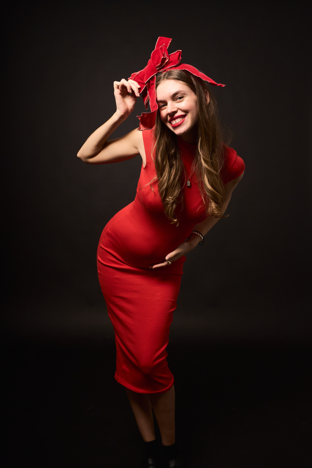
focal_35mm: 35
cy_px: 234
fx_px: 455
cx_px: 156
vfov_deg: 54.4
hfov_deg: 37.8
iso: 500
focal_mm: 35
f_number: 6.3
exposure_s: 1/250
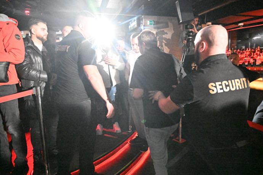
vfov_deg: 53.1
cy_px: 88
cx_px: 132
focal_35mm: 24
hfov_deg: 73.7
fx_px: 175
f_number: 5
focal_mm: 24
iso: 51200
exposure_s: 1/200
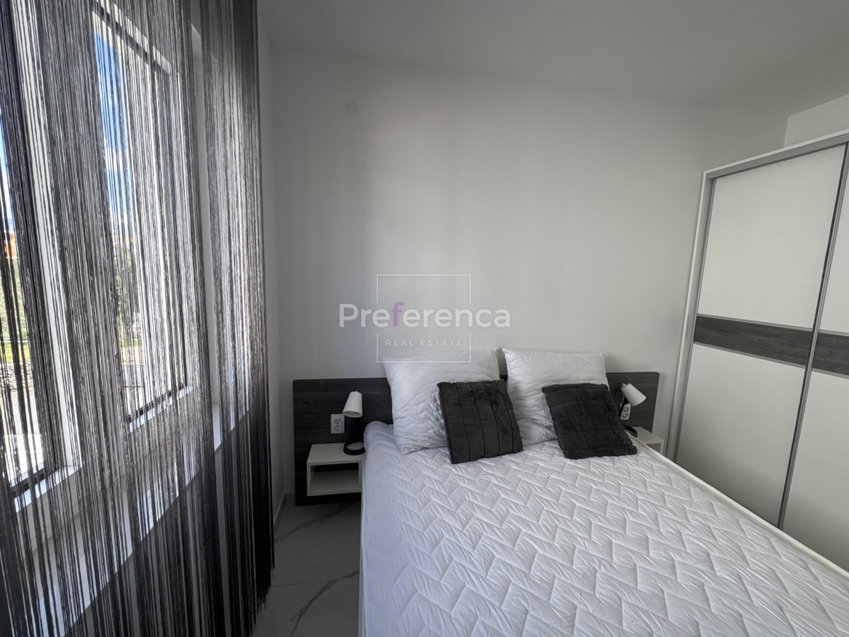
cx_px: 424
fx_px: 343
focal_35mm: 14
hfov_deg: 102.1
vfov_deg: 85.7
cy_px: 318
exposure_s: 1/132
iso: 40
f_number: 2.2
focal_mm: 2.22
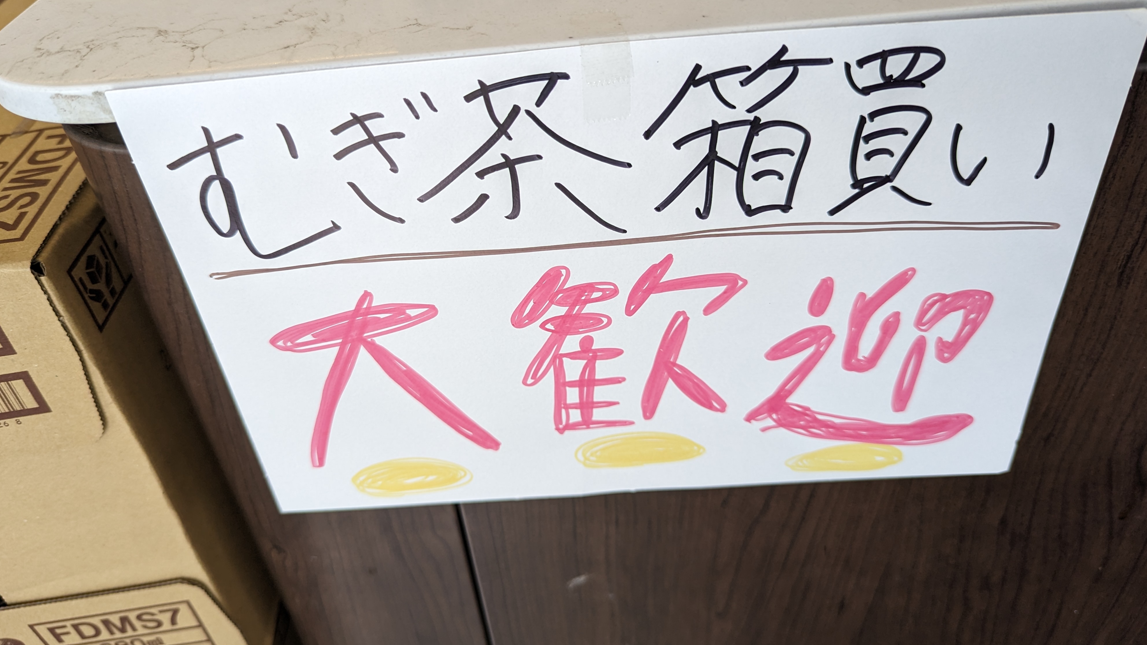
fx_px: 821
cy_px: 252
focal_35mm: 27
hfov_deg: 69.9
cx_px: 577
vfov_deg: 42.6
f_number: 1.85
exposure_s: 1/223
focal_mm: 6.81
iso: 91
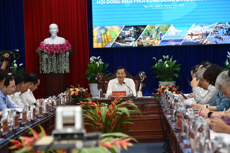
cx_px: 115
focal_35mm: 120
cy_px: 76
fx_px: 766
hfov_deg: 17.1
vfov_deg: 11.4
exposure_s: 1/160
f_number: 4.5
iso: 2000
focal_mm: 120
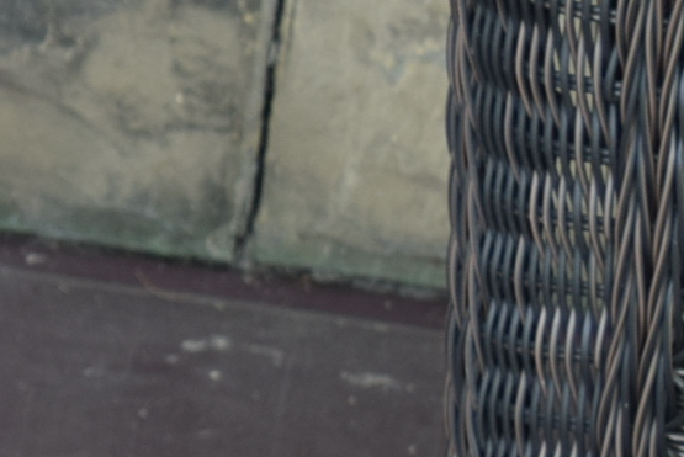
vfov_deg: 5.3
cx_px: -1157
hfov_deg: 7.3
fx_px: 4925
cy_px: 203
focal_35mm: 259
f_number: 4.5
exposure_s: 1/60
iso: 400
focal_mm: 32
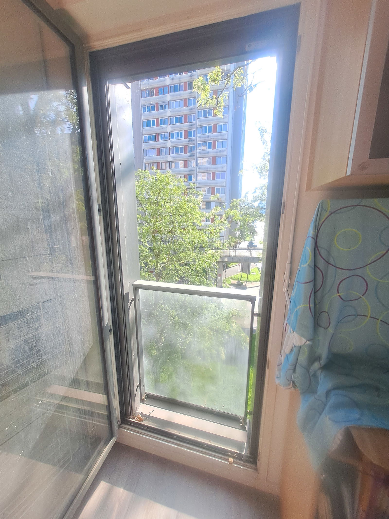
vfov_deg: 106.2
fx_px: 195
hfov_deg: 89.9
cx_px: 194
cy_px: 260
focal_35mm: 13
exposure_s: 1/735
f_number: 2.2
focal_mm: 1.42
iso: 40
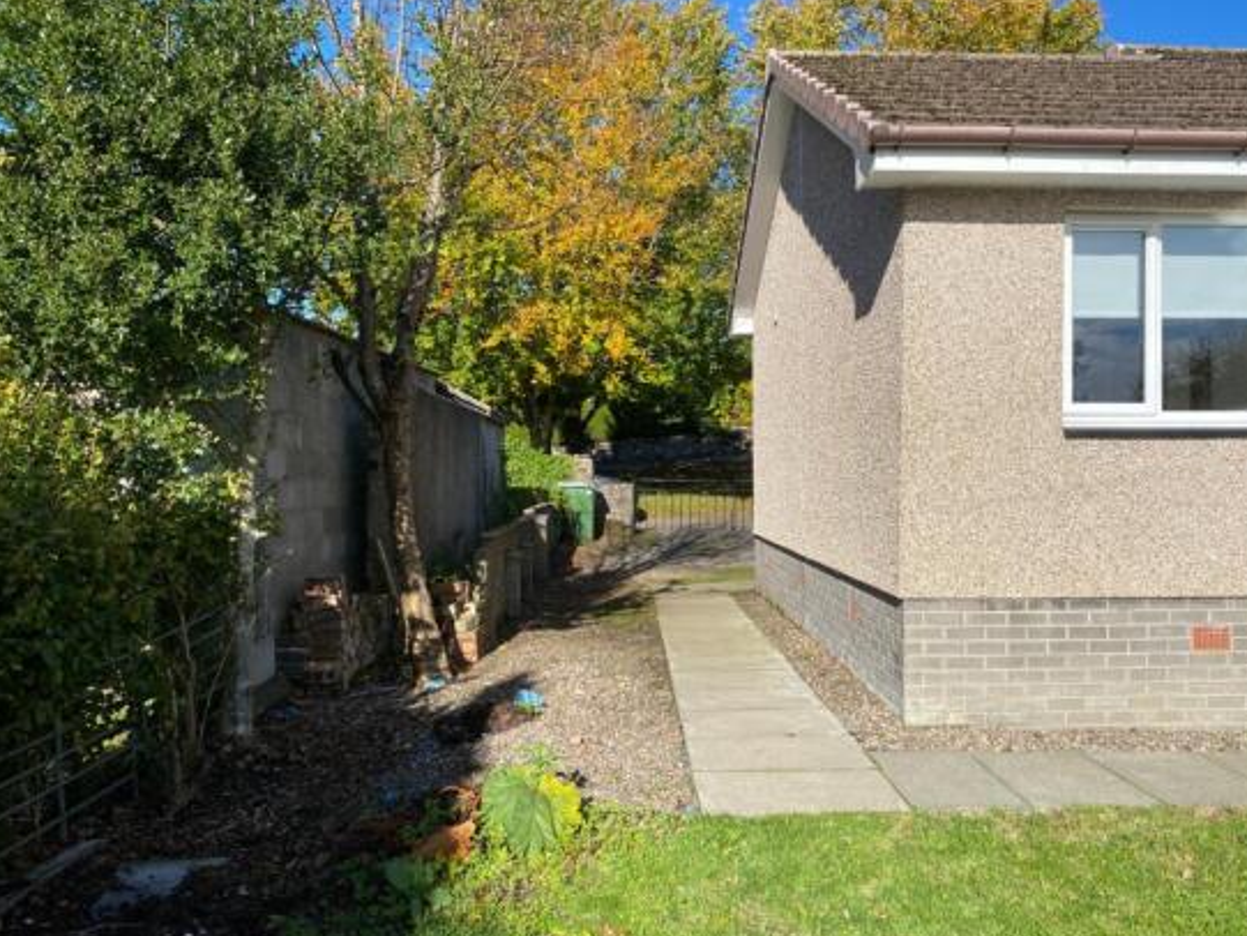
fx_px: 1009
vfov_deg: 49.7
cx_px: 663
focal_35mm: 28
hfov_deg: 63.4
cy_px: 497
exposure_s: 1/2688
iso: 32
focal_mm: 4.25
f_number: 1.8
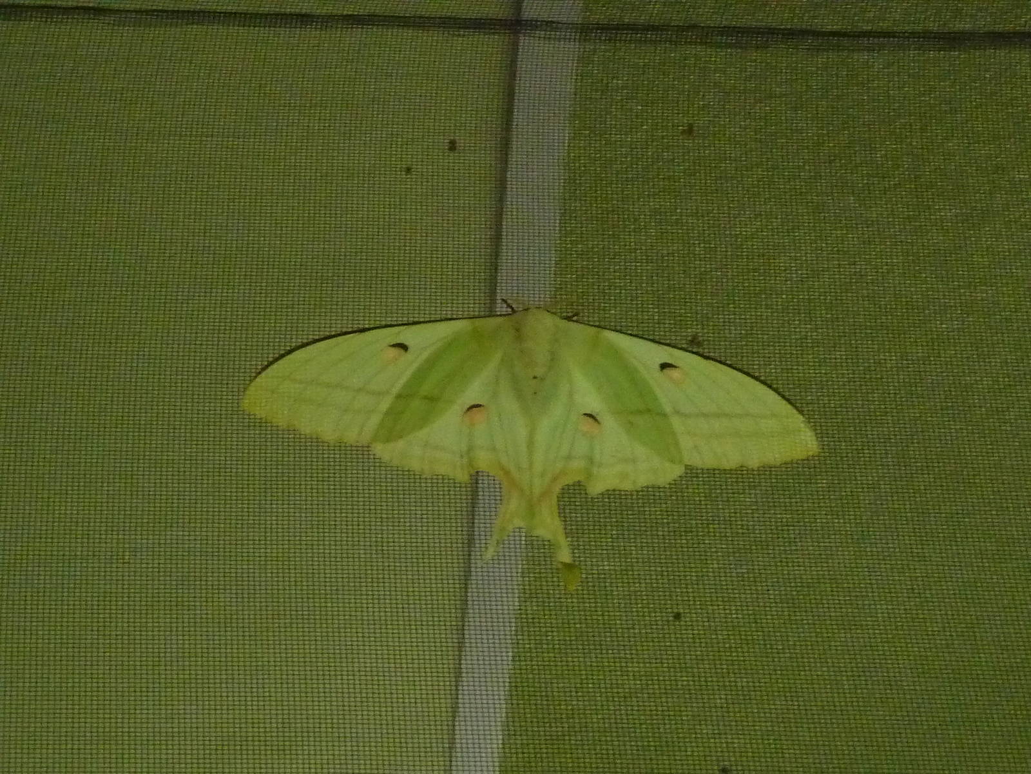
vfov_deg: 12.2
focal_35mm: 121
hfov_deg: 16.3
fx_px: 3604
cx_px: 516
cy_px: 387
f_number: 4.6
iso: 800
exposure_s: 1/30
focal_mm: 12.2
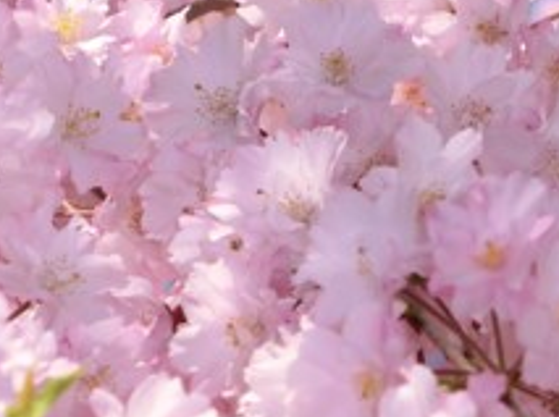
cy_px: 206
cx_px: 341
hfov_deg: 4.4
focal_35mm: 451
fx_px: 7271
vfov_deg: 3.3
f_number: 5.7
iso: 80
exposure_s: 1/400
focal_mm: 42.54
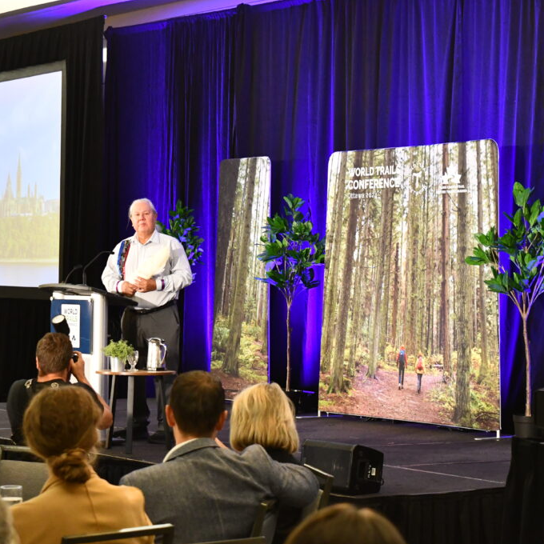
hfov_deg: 16.6
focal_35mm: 105
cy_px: 272
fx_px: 1867
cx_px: 266
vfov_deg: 16.6
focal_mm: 55
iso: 4000
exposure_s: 1/60
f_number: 5.6
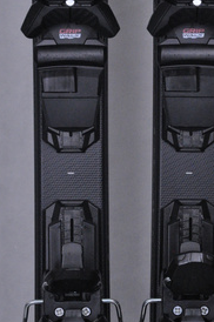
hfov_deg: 7.0
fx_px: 1761
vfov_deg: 10.5
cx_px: 130
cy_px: 187
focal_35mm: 197
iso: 3200
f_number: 9.5
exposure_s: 1/125
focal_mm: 80
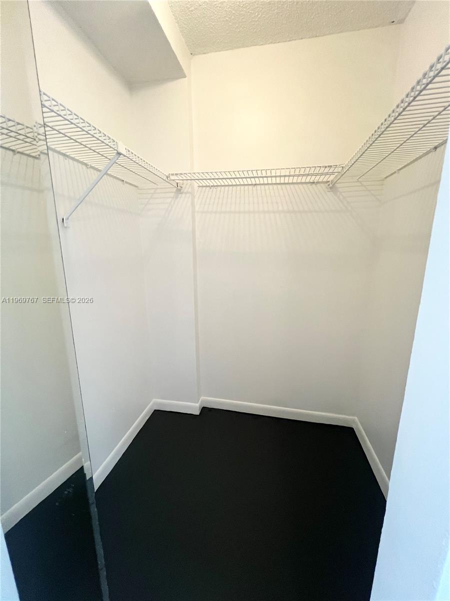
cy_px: 300
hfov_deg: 89.9
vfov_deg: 106.2
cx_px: 225
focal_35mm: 13
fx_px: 225
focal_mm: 1.57
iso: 250
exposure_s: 1/120
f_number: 1.8
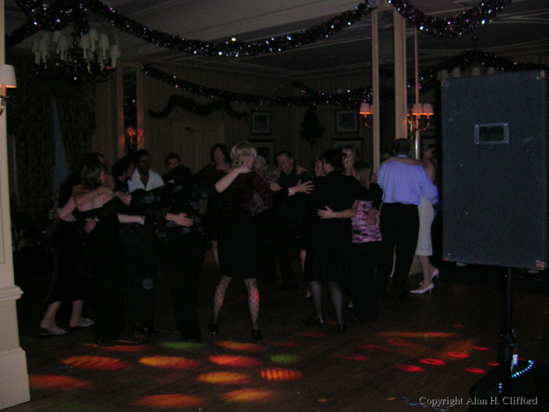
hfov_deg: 52.6
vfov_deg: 40.7
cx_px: 274
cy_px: 206
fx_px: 555
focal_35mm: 35
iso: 200
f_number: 2.8
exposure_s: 1/60
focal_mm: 5.4
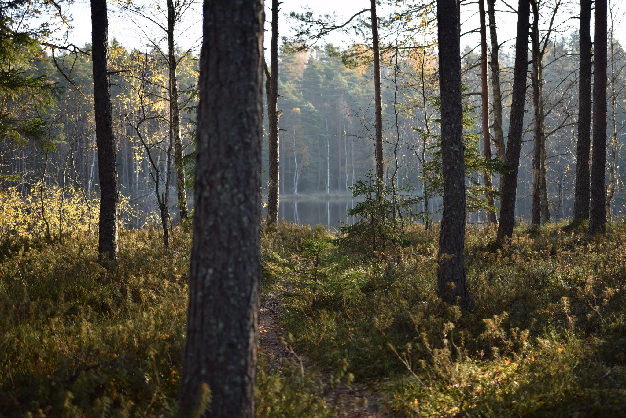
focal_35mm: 52
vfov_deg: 25.8
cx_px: 313
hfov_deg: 37.8
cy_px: 209
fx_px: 913
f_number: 1.8
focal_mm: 35
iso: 100
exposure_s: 1/640
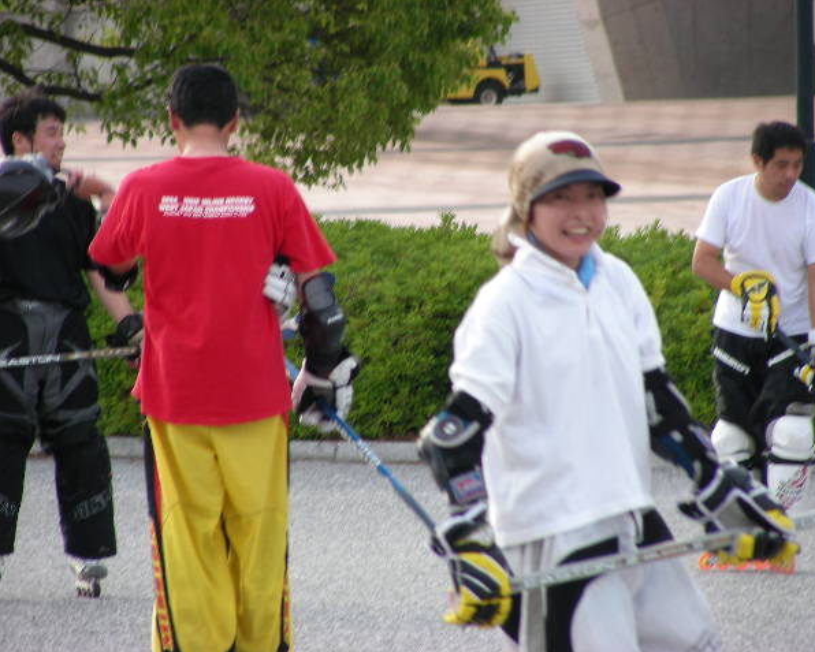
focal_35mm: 398
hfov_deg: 4.9
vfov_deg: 3.9
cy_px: 327
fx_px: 9602
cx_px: 436
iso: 50
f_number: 3.5
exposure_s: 1/178
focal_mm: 63.3
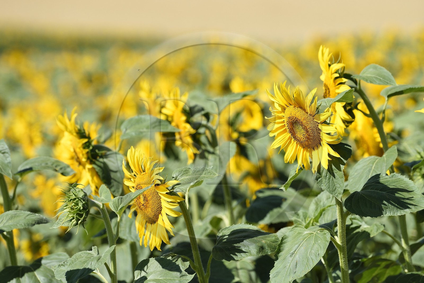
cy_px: 142
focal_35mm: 190
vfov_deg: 7.2
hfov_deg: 10.8
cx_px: 212
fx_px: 2237
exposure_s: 1/1600
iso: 200
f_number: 4.5
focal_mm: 190
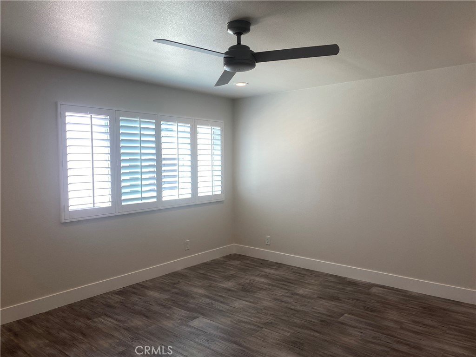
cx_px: 238
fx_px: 358
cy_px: 178
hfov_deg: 67.3
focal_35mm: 26
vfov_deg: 53.1
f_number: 1.8
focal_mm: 4.25
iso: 40
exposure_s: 1/120
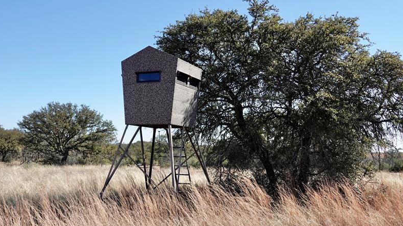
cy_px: 130
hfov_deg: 49.4
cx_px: 200
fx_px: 438
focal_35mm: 41
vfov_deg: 28.9
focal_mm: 11.03
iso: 100
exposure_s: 1/1250
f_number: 2.8
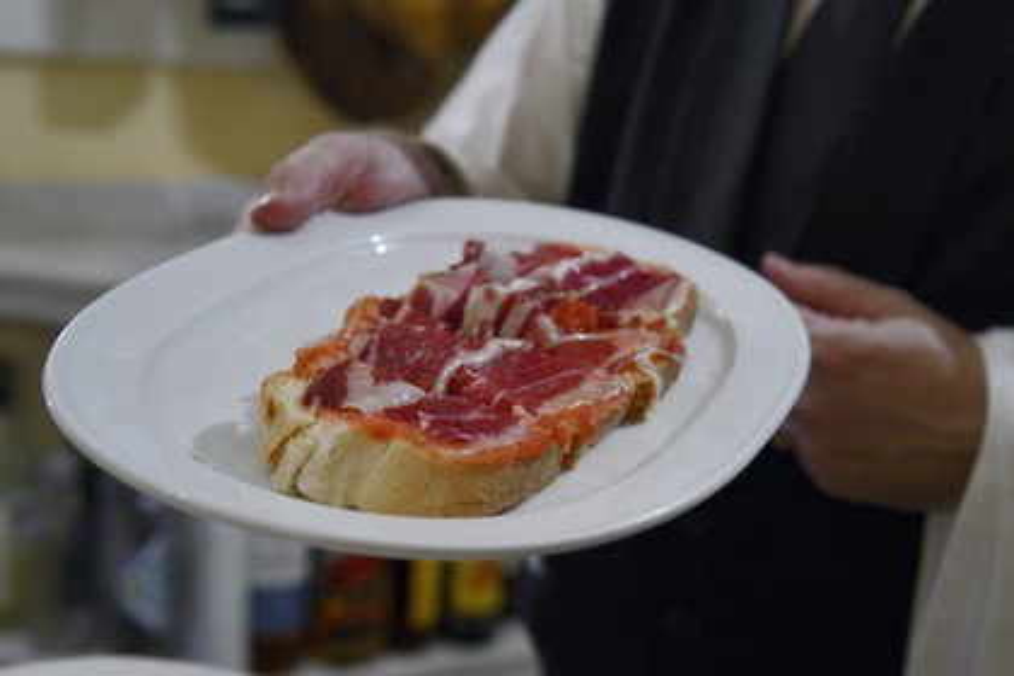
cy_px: 338
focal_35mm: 48
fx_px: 1352
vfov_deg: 28.1
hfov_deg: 41.1
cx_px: 507
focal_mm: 48
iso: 1600
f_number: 4.5
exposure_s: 1/40
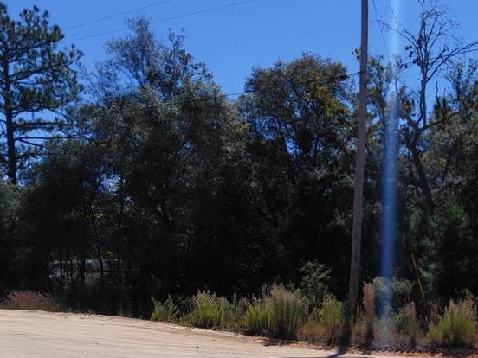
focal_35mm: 58
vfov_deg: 23.7
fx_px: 801
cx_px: 372
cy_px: 393
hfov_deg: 32.4
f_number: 1.8
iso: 50
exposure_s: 1/5285
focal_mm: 4.69
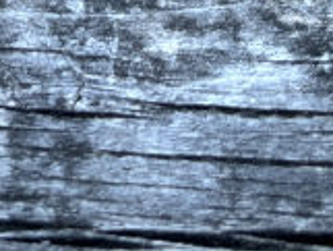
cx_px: -6
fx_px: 1242
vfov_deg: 10.3
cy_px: -313
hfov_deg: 15.0
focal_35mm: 129
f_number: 1.6
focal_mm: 5.1
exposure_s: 1/121
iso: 64
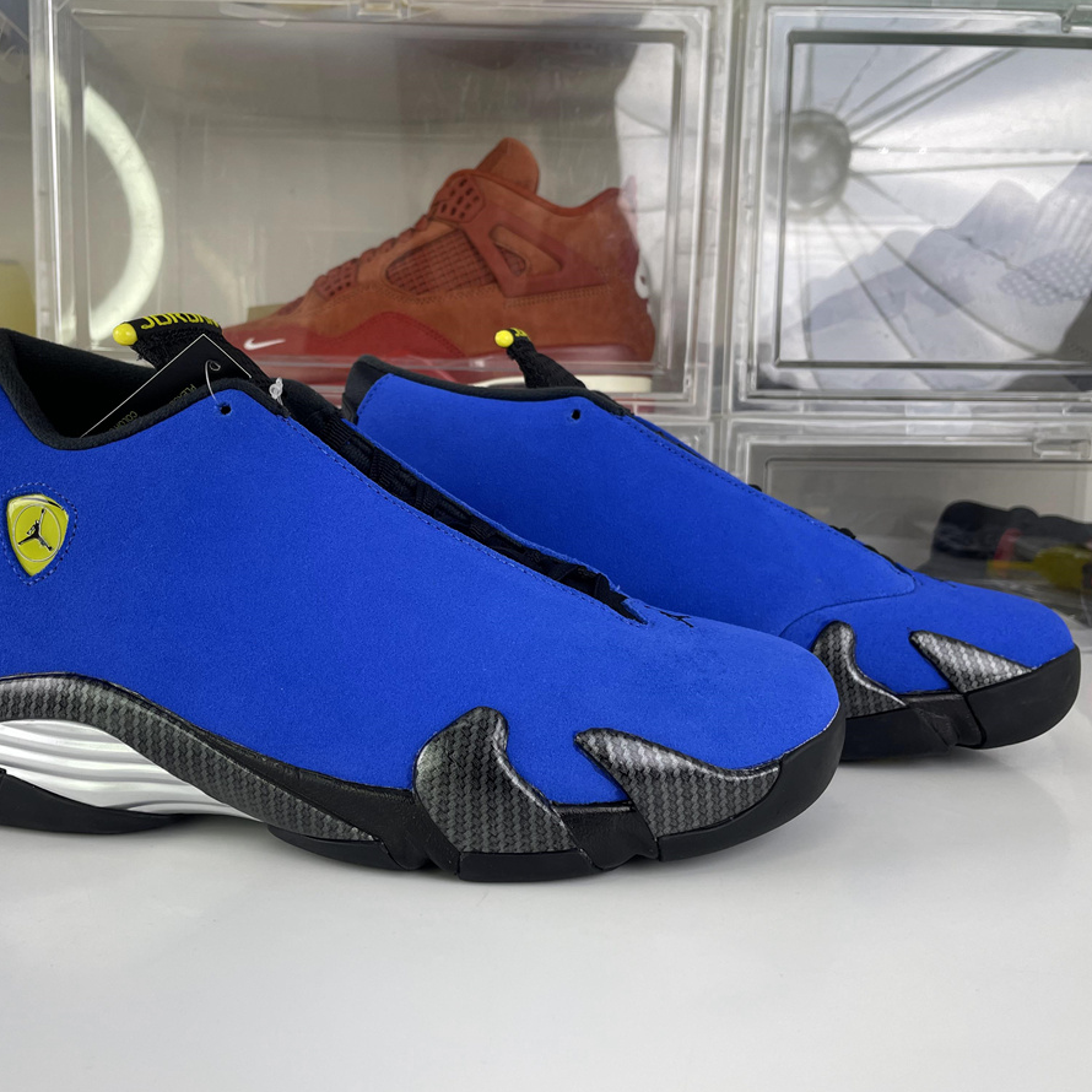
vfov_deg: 52.5
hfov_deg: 52.2
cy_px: 548
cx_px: 443
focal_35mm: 31
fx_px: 1106
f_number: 1.6
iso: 32
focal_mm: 4.2
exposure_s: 1/126
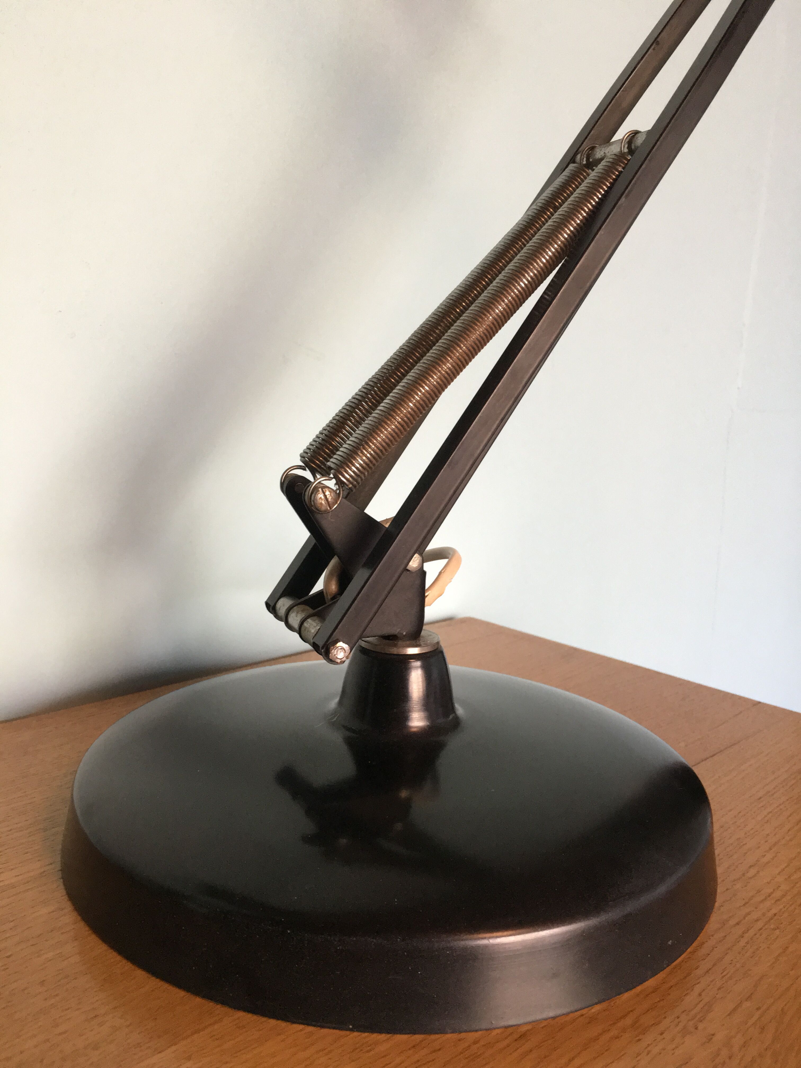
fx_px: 895
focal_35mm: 29
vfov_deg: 61.7
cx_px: 400
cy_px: 534
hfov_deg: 48.2
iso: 200
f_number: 2.2
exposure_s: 1/25
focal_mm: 4.15
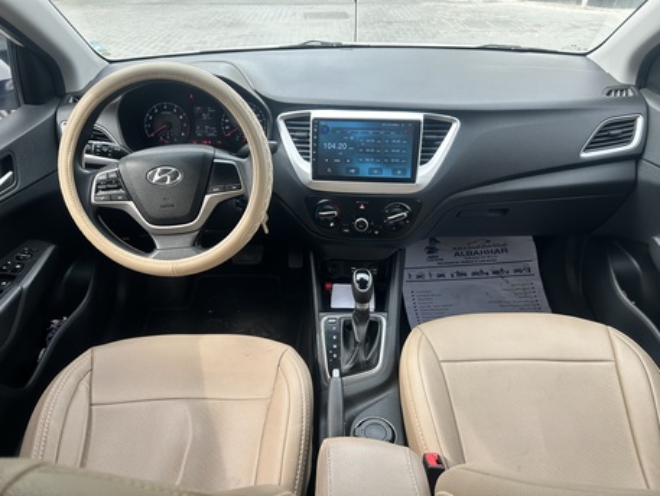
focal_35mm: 26
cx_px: 330
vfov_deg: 53.1
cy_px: 248
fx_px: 496
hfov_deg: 67.3
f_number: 1.5
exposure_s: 1/205
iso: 40
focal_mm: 5.7
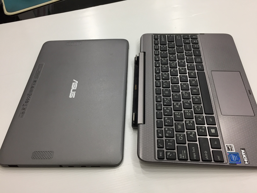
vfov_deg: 48.2
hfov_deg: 61.7
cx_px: 128
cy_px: 96
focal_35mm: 29
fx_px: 215
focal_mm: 4.15
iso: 40
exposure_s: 1/33
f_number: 2.2
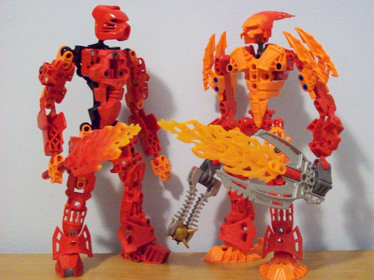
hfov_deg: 34.3
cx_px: 187
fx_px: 605
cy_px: 140
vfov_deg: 26.1
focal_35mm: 56
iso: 889
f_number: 3.4
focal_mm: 9.4
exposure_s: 1/8
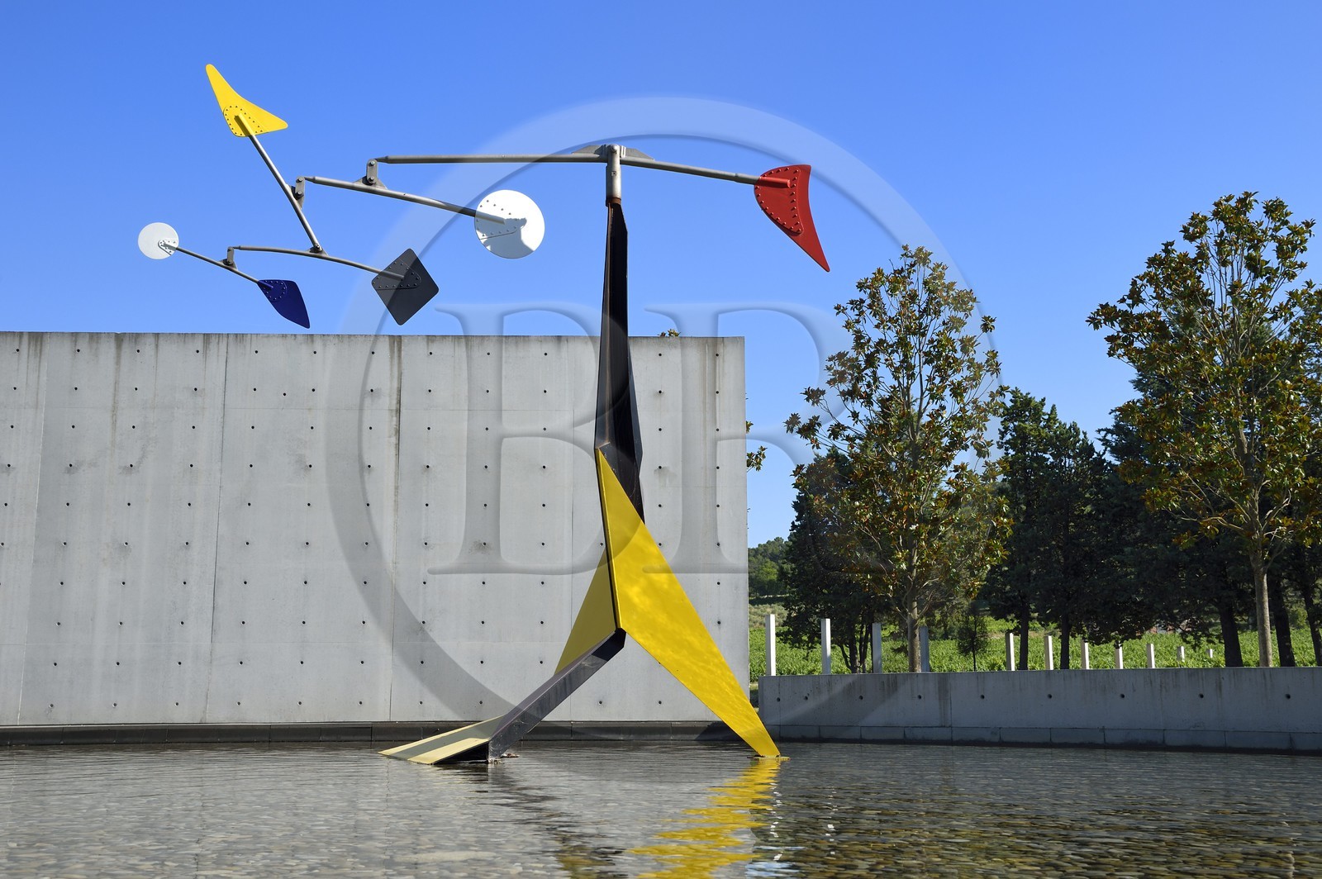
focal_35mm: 42
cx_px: 661
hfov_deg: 46.4
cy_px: 440
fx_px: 1541
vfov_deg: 31.8
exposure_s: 1/250
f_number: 13
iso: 200
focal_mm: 42
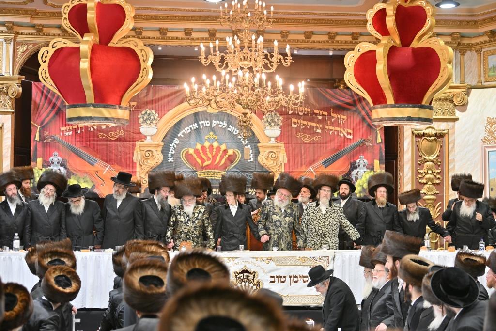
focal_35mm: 70
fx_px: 965
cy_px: 166
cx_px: 248
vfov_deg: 19.5
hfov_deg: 28.8
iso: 800
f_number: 4
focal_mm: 70
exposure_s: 1/320
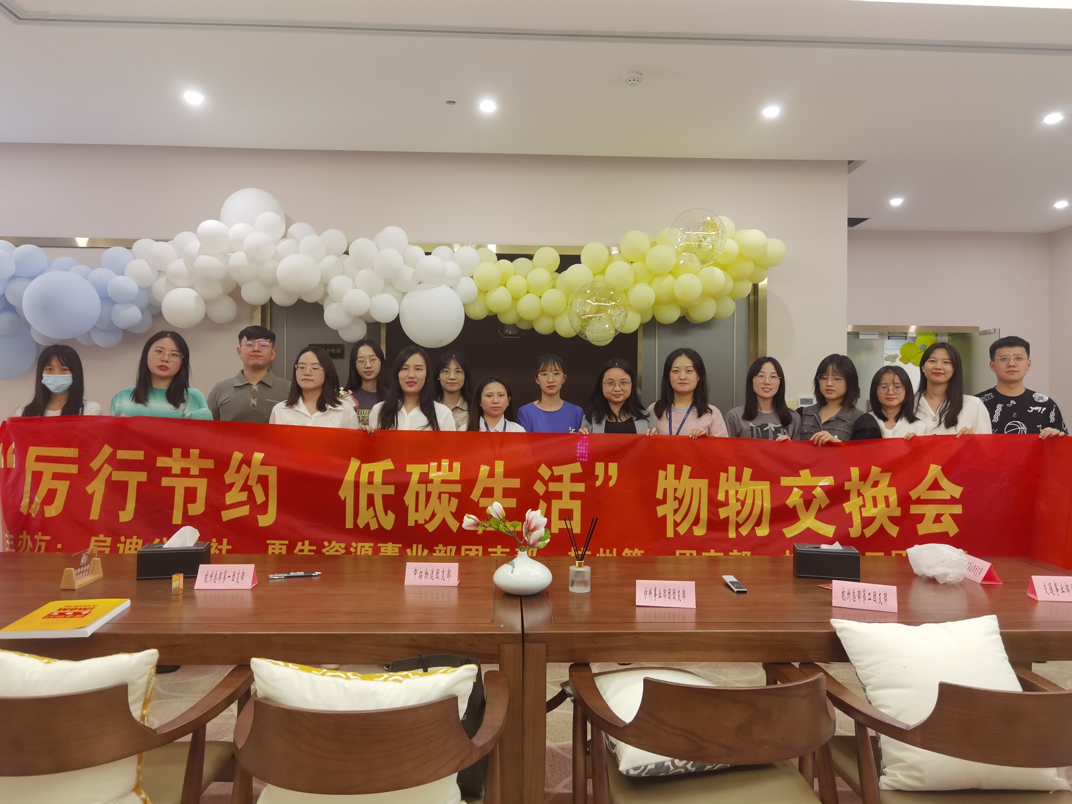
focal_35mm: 23
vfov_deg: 58.9
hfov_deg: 73.9
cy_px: 402
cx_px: 536
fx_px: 712
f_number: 1.9
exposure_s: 1/50
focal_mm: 6.71
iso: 160
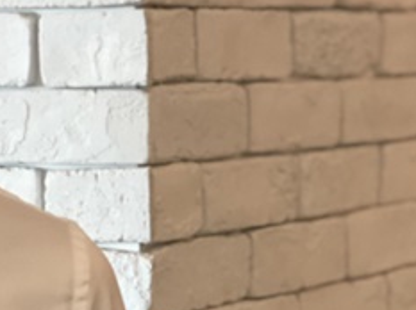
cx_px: -177
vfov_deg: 7.6
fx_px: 2352
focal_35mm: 196
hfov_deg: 9.8
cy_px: 184
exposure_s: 1/51
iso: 200
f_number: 2.8
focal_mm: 6.6
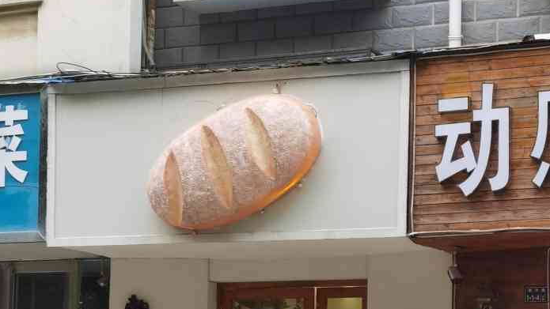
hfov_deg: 18.3
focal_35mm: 117
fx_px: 1706
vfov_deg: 10.3
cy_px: 298
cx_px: 275
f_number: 1.9
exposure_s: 1/278
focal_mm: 6.71
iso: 50
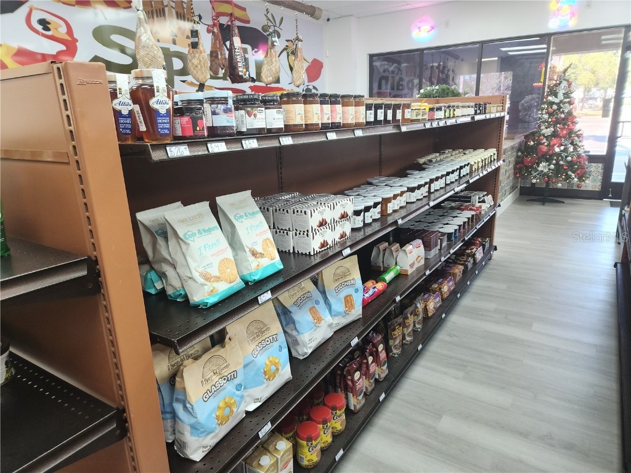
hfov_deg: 73.9
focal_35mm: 23
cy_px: 236
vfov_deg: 58.9
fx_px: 419
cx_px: 316
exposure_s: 1/60
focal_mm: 5.4
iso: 80
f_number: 1.8
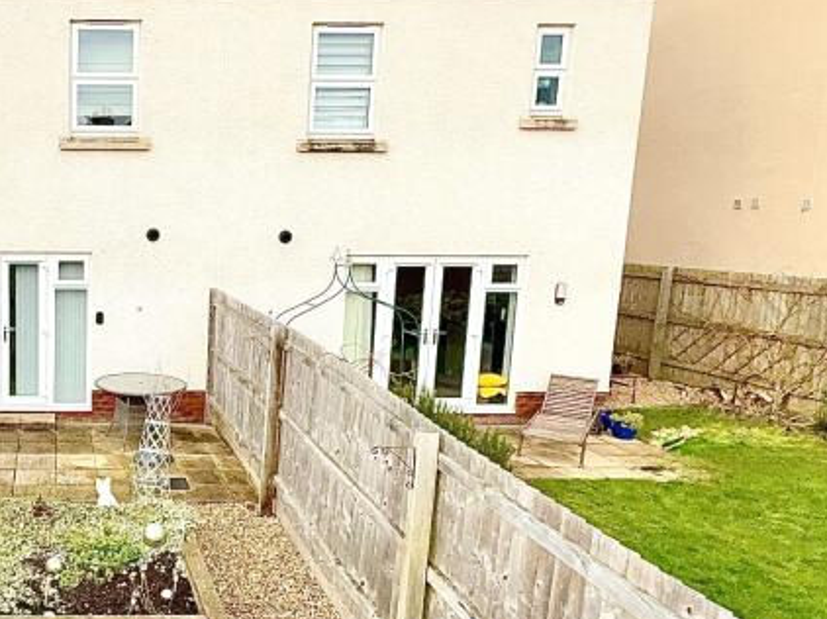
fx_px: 812
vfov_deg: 41.7
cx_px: 61
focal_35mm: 34
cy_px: 335
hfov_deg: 47.6
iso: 50
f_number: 2.2
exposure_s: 1/514
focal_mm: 2.22
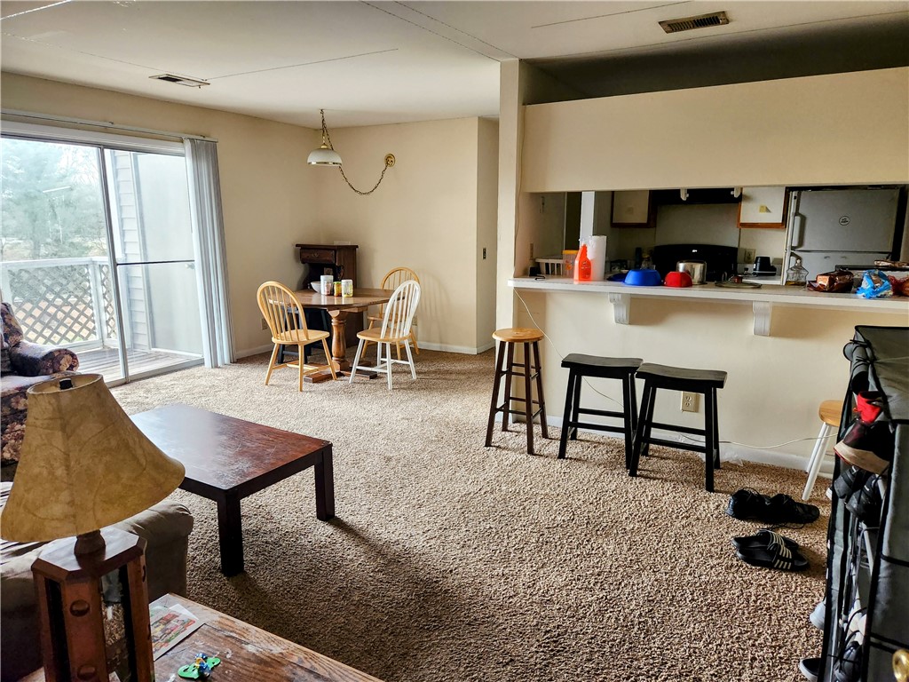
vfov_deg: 58.9
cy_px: 341
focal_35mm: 23
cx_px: 454
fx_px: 604
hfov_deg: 73.9
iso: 400
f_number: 1.8
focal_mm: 5.4
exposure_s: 1/120
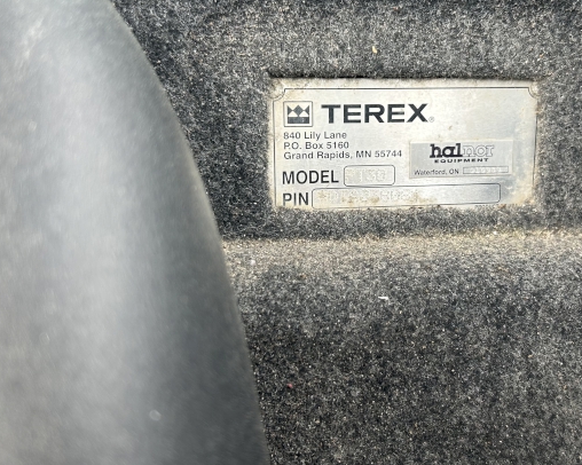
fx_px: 689
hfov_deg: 45.6
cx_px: 343
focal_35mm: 40
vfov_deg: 37.3
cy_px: 202
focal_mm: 5.7
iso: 40
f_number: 1.5
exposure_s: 1/121
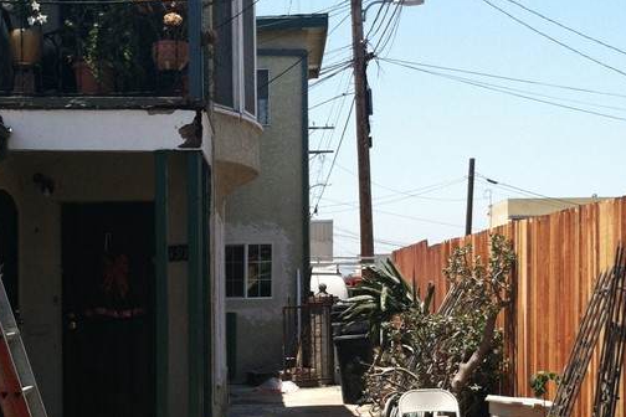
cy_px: 295
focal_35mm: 74
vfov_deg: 18.3
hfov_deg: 27.3
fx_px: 1287
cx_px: 241
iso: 80
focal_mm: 3.85
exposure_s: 1/857
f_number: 2.8
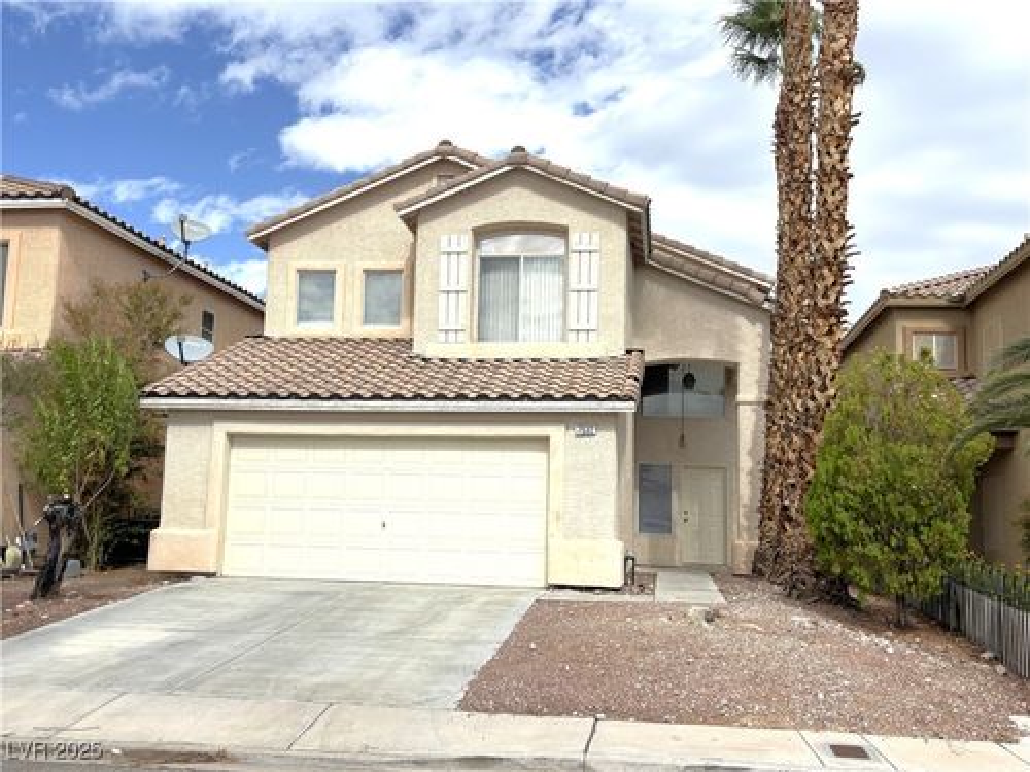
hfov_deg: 54.0
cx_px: 515
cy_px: 386
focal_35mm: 34
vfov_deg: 41.8
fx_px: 1012
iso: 50
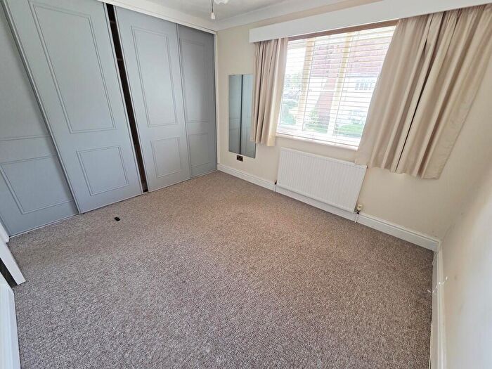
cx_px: 246
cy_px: 184
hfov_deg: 106.2
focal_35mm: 13
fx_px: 185
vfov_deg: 89.9
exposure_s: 1/100
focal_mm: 2.2
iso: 200
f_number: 2.2
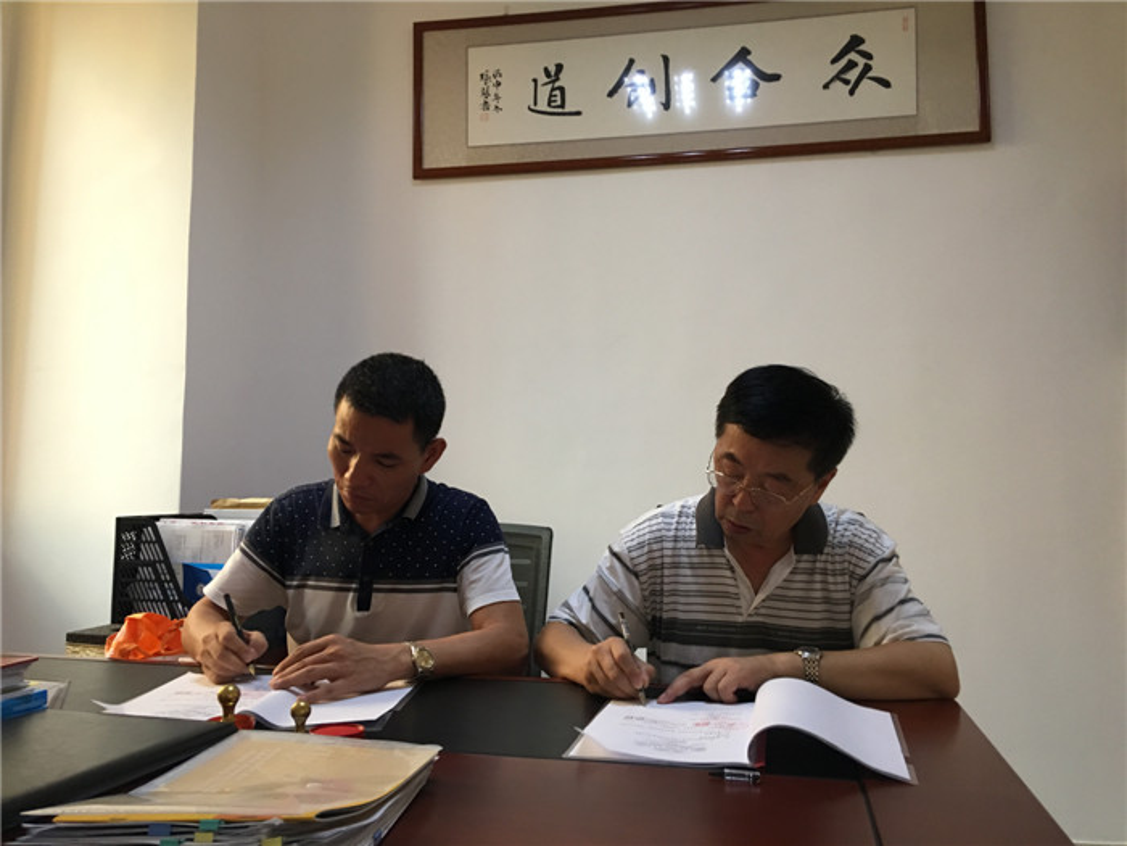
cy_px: 423
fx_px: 944
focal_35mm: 29
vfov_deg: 48.2
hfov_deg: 61.7
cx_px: 564
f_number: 2.2
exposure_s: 1/17
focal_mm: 4.15
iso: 80
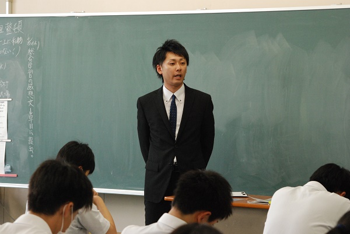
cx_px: 175
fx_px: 1240
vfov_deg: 10.8
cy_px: 117
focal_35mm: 128
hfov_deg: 16.1
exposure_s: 1/125
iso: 1600
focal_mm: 85
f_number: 5.6
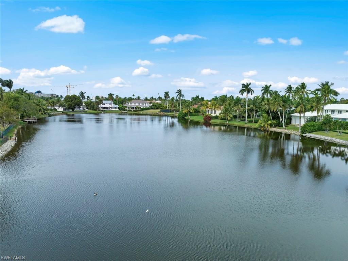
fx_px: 241
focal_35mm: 24
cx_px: 174
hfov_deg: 71.6
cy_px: 130
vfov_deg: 56.7
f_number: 2.8
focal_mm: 12.29
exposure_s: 1/2500
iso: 130
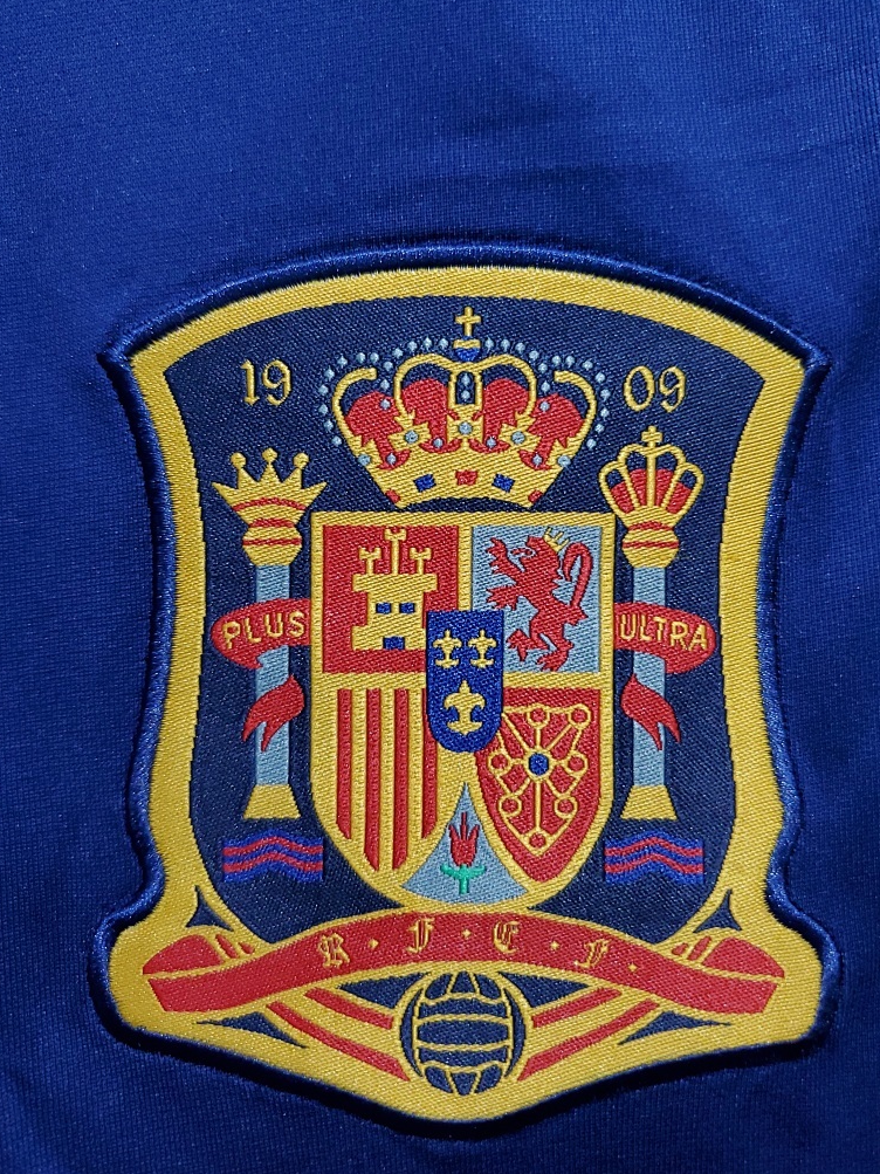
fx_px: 949
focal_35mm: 28
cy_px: 575
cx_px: 458
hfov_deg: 49.7
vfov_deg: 63.4
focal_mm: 4.3
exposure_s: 1/30
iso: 250
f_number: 1.5
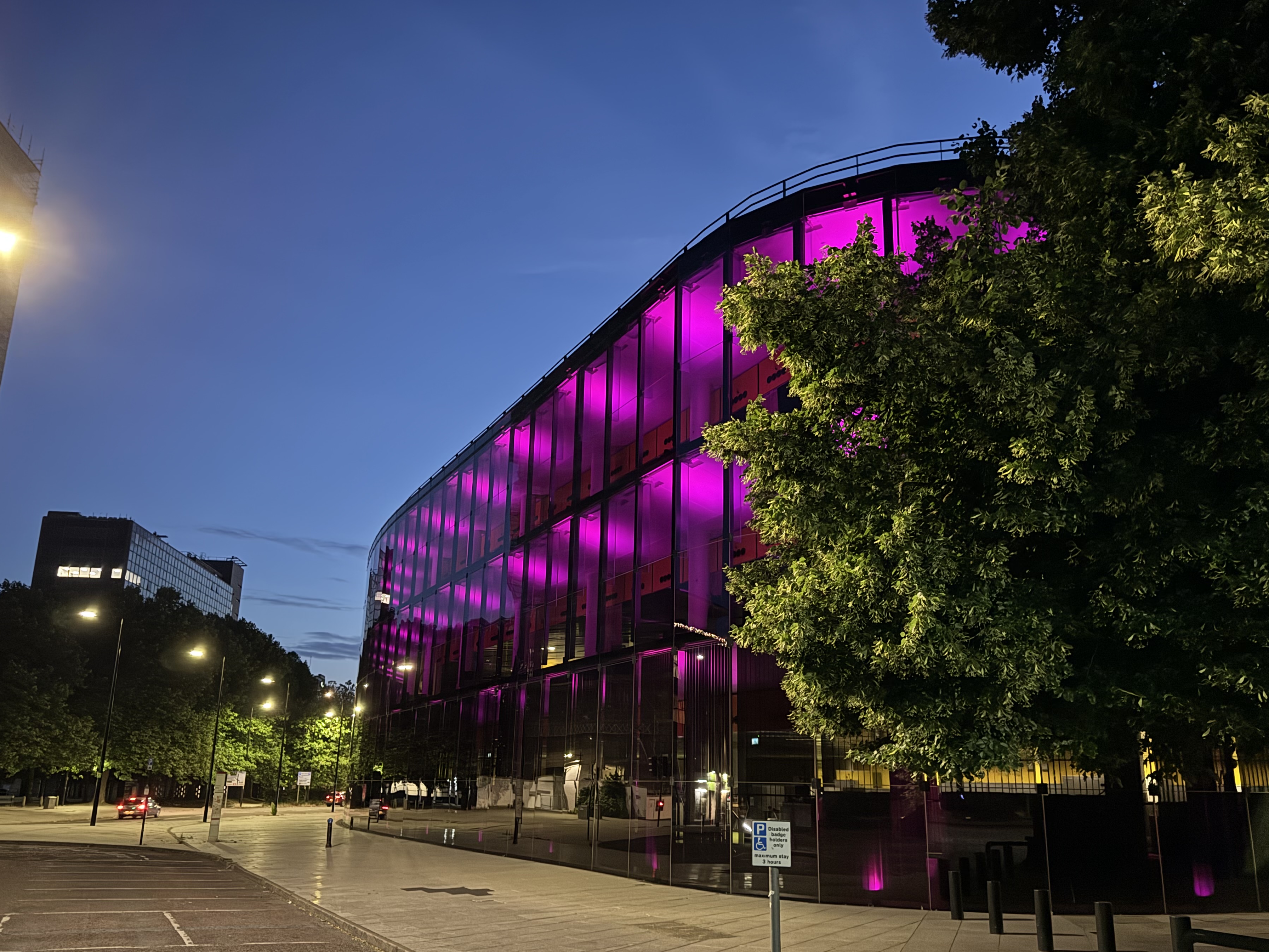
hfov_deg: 65.3
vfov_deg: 51.2
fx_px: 990
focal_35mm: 27
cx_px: 668
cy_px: 530
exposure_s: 1/25
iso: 1600
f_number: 1.78
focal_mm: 6.76
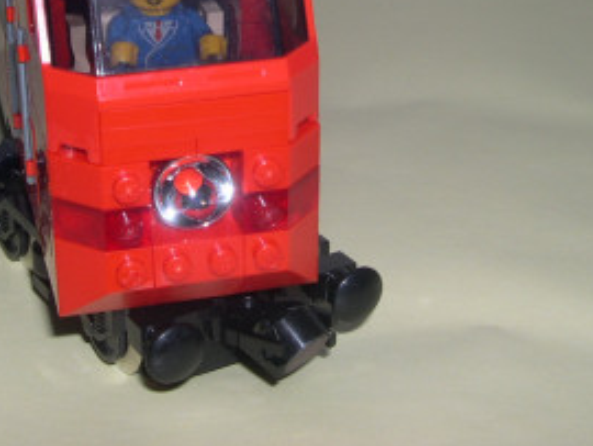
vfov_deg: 19.3
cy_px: 42
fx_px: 1286
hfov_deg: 25.8
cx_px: 205
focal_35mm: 75
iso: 100
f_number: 7.6
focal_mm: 8
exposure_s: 1/60
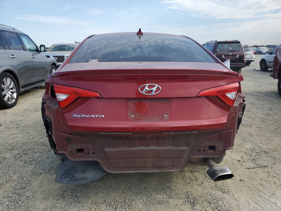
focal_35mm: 26
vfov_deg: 53.1
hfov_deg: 67.3
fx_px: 211
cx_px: 140
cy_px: 106
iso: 50
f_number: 1.5
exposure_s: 1/1667
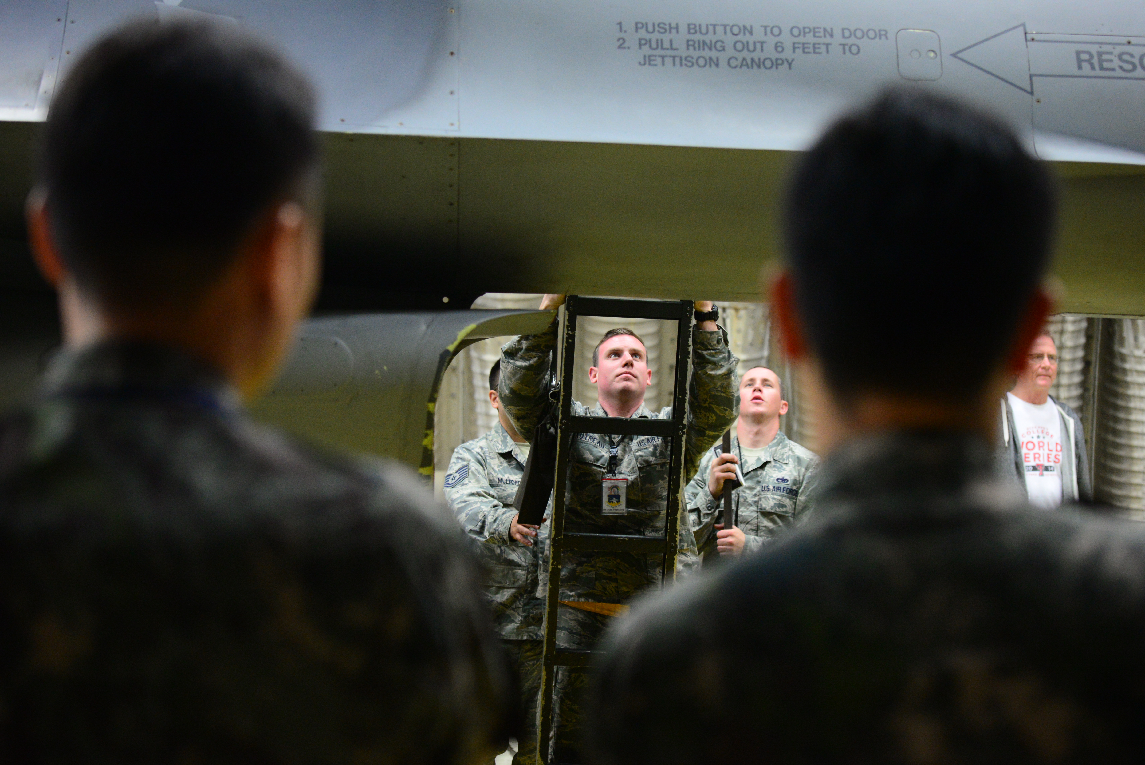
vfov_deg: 19.5
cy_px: 382
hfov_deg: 28.8
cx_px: 572
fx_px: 2227
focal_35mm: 70
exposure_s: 1/125
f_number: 3.2
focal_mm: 70
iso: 3200
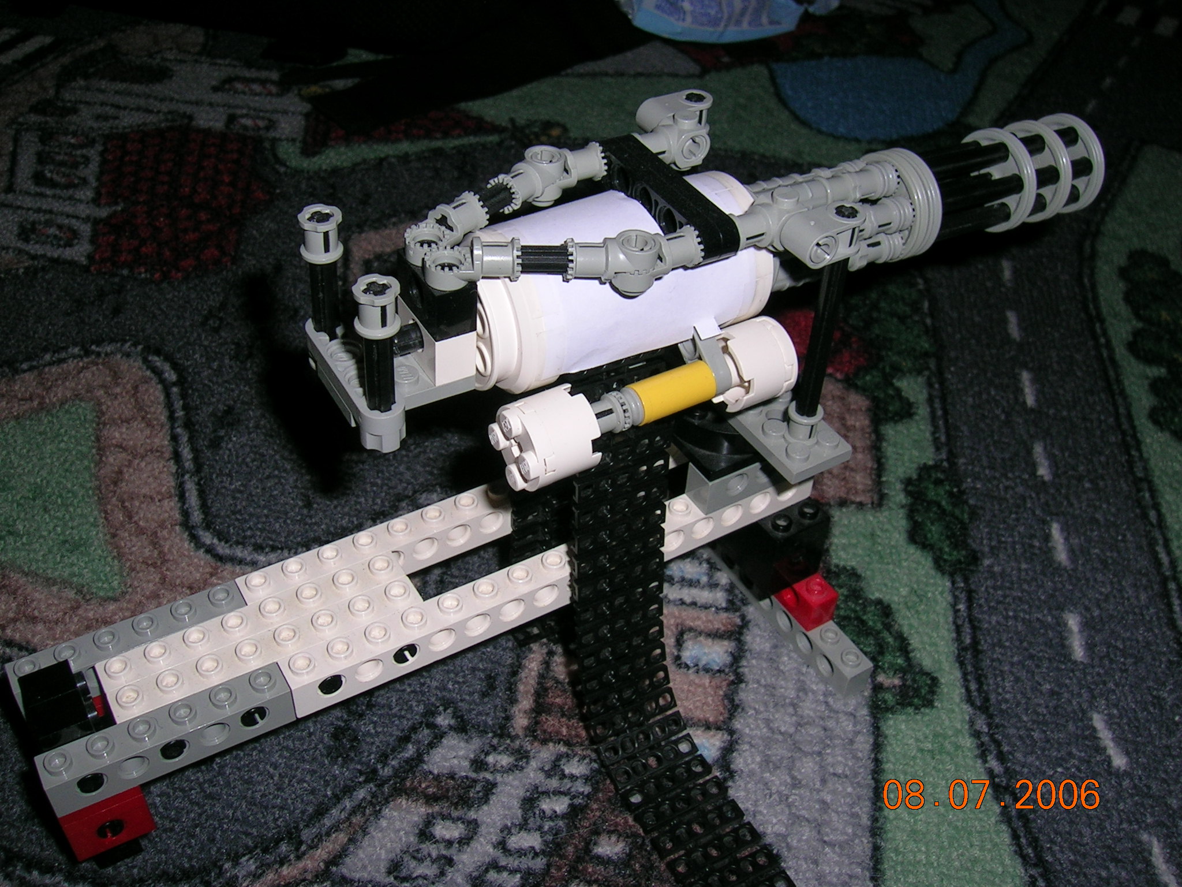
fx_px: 1195
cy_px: 444
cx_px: 591
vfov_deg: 40.7
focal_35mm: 35
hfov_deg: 52.6
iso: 50
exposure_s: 1/60.1
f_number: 4.8
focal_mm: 5.4
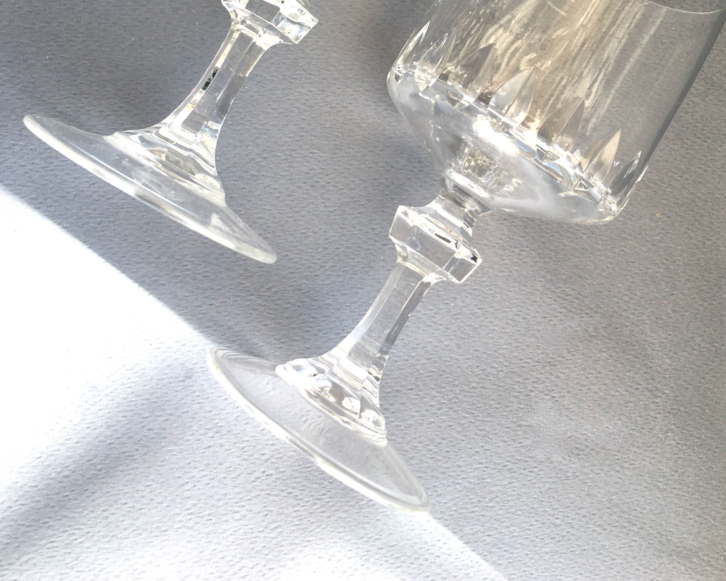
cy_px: 72
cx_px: 391
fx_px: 903
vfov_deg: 34.0
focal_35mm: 42
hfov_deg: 43.8
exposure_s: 1/250
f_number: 2.2
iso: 25
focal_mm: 4.15
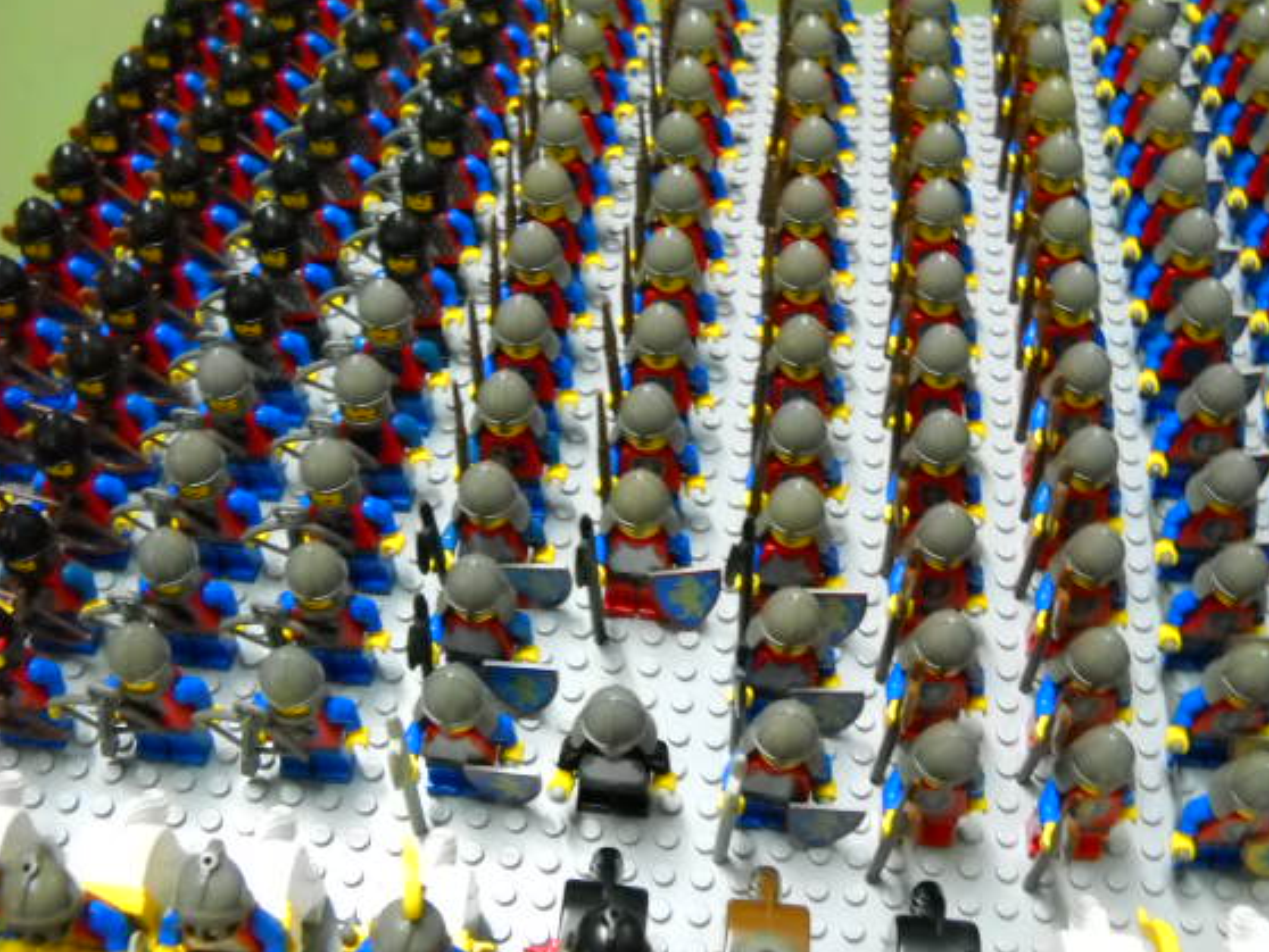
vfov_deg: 30.9
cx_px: 710
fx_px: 1724
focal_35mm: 47
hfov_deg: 40.4
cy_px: 445
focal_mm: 6.72
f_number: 3.1
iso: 800
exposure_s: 1/9
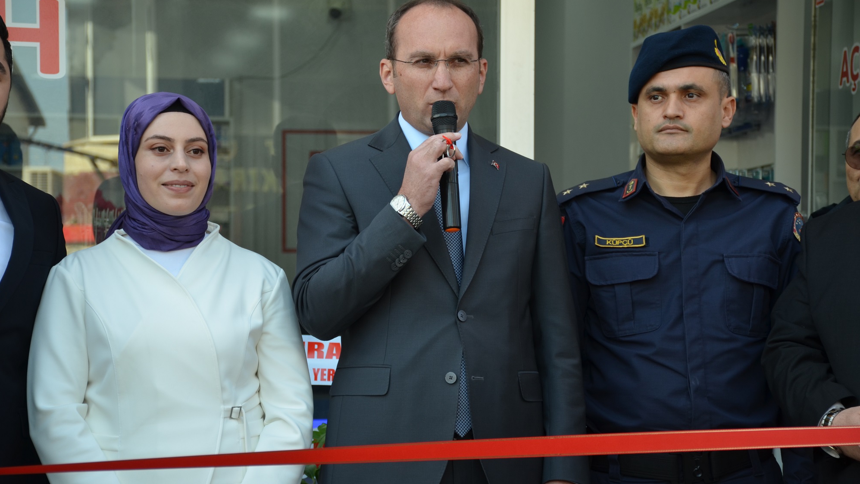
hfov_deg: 19.5
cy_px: 226
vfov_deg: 11.0
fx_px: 2508
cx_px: 429
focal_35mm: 110
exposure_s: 1/125
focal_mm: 70
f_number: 5.6
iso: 220
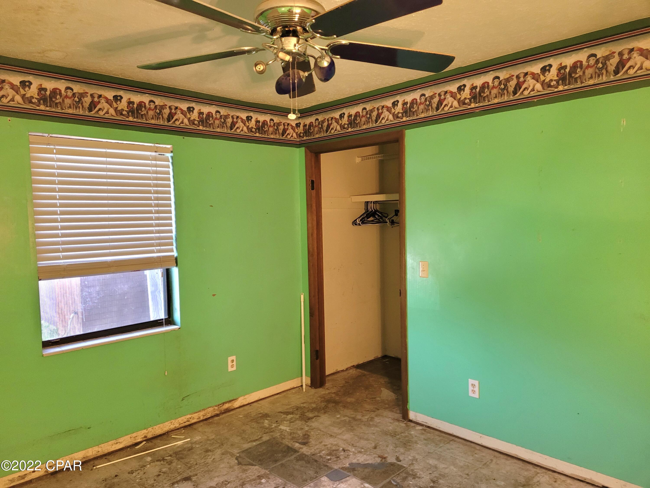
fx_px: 488
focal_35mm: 26
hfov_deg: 67.3
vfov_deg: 53.1
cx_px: 325
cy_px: 244
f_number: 1.8
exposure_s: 1/40
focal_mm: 5.4
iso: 400
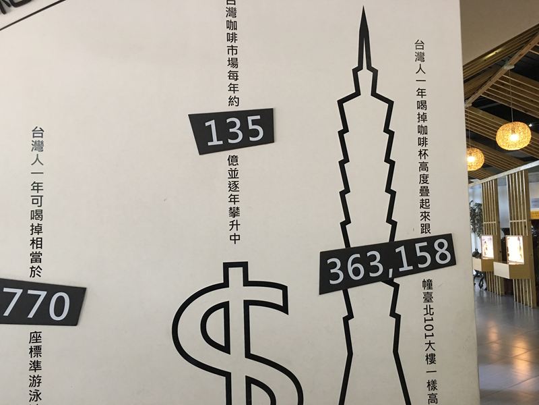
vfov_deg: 48.2
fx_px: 452
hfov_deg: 61.7
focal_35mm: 29
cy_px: 202
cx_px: 270
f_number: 2.2
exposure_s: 1/15
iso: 64
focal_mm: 4.15
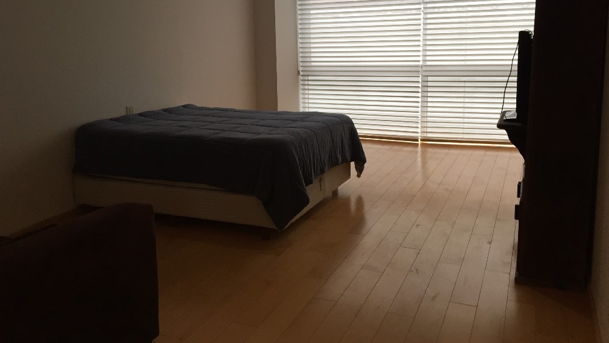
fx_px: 517
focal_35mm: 32
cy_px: 122
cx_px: 307
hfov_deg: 61.0
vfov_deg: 36.4
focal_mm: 4.15
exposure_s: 1/30
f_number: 2.2
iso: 40
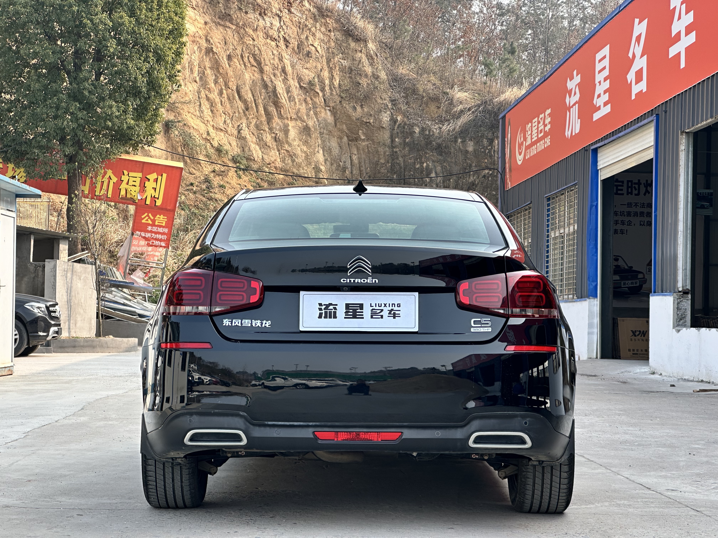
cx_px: 359
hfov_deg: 25.3
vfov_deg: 19.1
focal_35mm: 77
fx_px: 1597
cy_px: 269
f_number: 2.8
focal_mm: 9
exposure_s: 1/236
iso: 32
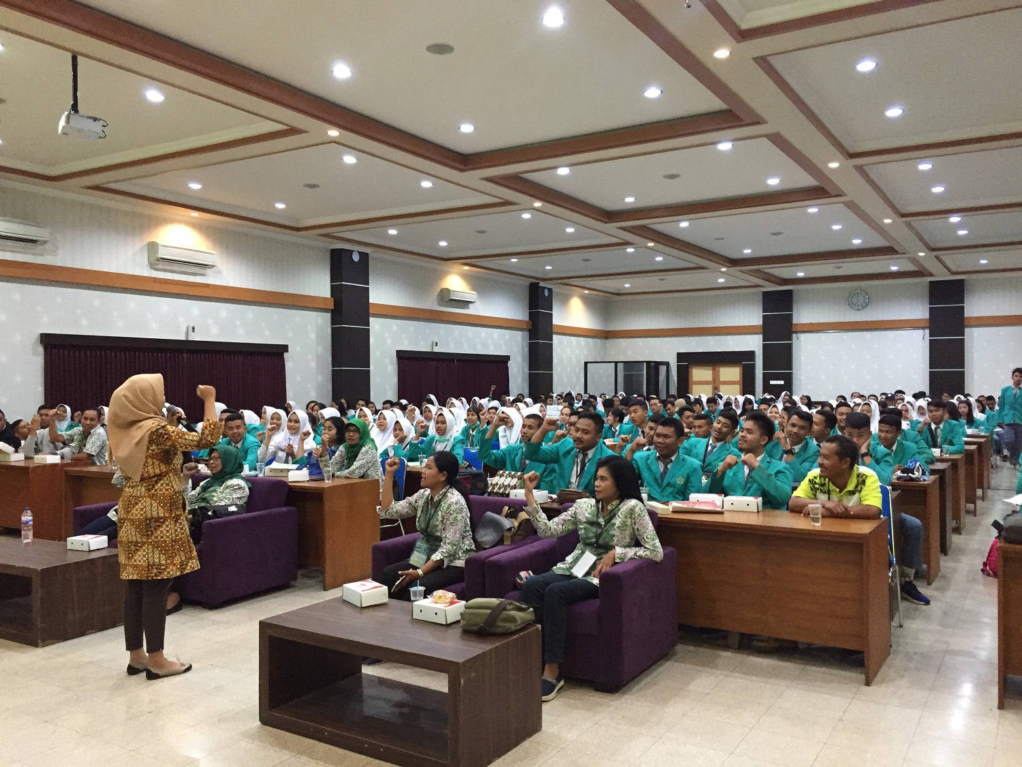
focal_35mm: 29
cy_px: 384
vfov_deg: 48.2
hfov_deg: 61.7
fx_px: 856
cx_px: 511
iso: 250
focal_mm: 4.15
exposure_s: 1/25
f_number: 2.2
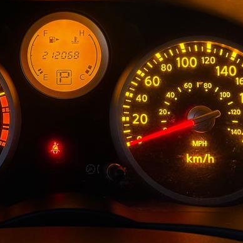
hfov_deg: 24.0
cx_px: 25
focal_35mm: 70
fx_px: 556
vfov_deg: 24.5
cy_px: 73
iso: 320
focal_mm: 6.76
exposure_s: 1/43
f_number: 1.78
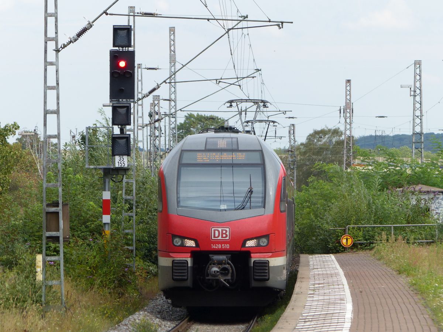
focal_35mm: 385
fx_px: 4927
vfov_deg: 3.9
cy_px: 166
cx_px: 222
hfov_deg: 5.1
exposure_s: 1/500
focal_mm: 69.3
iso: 100
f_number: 4
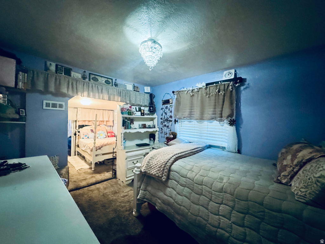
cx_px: 162
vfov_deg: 85.7
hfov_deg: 102.1
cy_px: 122
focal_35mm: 14
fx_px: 131
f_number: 2.2
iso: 1250
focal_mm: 2.22
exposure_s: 1/60
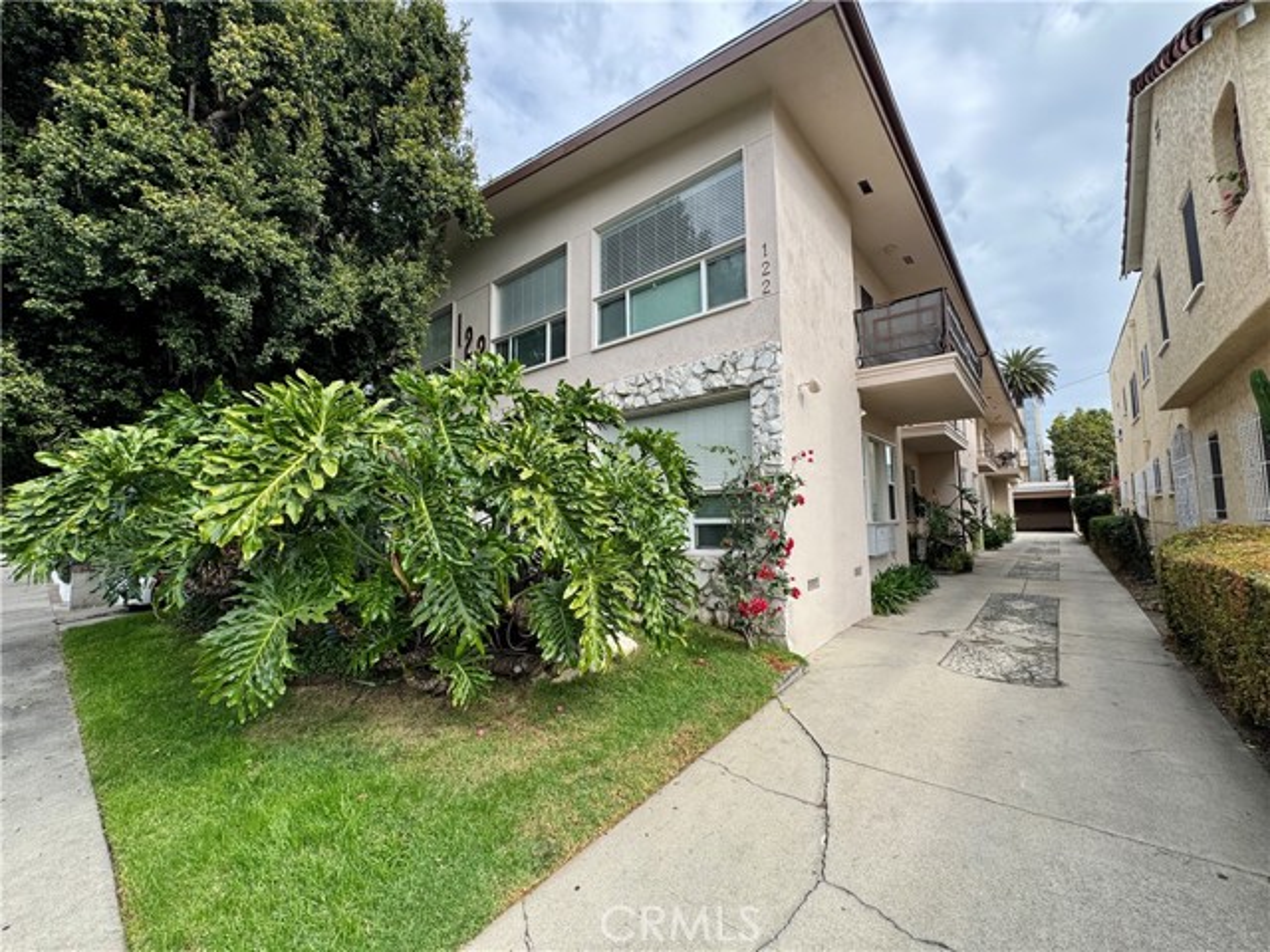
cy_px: 476
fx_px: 514
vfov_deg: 85.7
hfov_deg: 102.1
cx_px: 635
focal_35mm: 14
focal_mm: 2.22
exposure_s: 1/734
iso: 40
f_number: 2.2
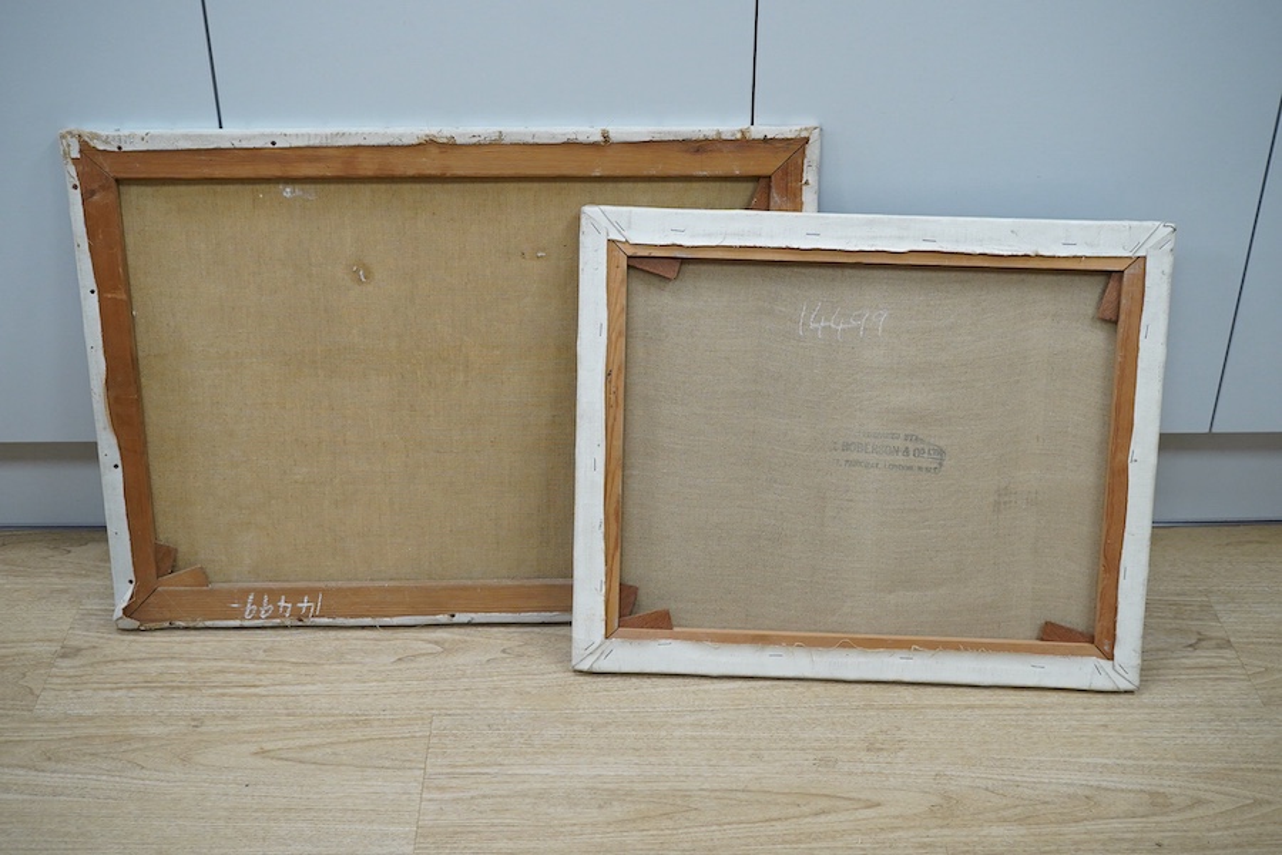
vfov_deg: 29.9
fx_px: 1602
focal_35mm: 45
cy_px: 428
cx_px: 641
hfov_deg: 43.6
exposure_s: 1/125
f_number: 8
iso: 1250
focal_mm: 30
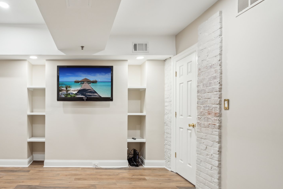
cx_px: 88
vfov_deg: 54.7
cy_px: 113
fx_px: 181
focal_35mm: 23
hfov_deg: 73.1
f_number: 6.3
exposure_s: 1/10
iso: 400
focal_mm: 16
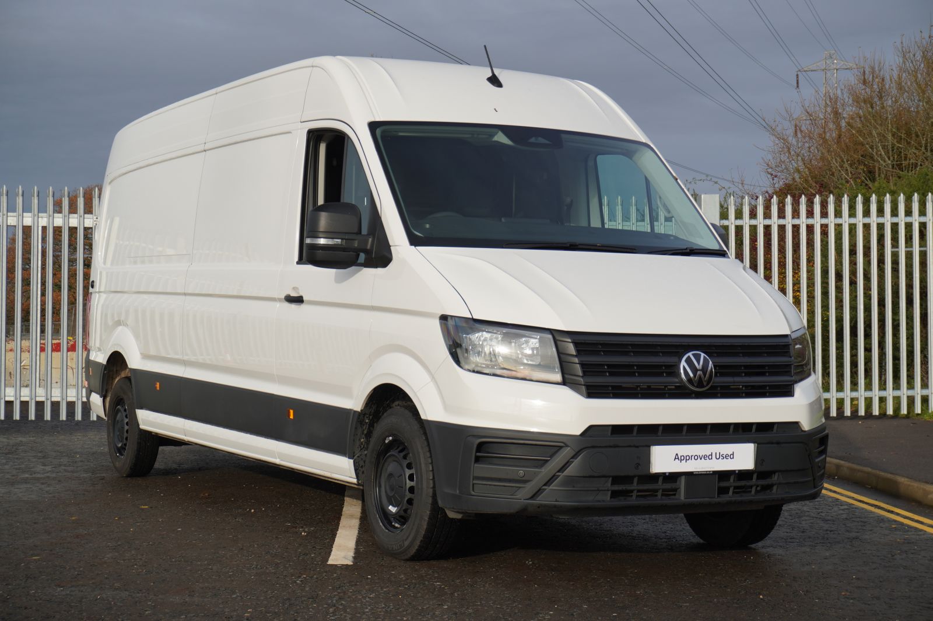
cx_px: 466
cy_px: 310
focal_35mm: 62
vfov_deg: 22.0
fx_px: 1593
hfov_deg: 32.7
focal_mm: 41
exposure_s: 1/200
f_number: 5.6
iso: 100
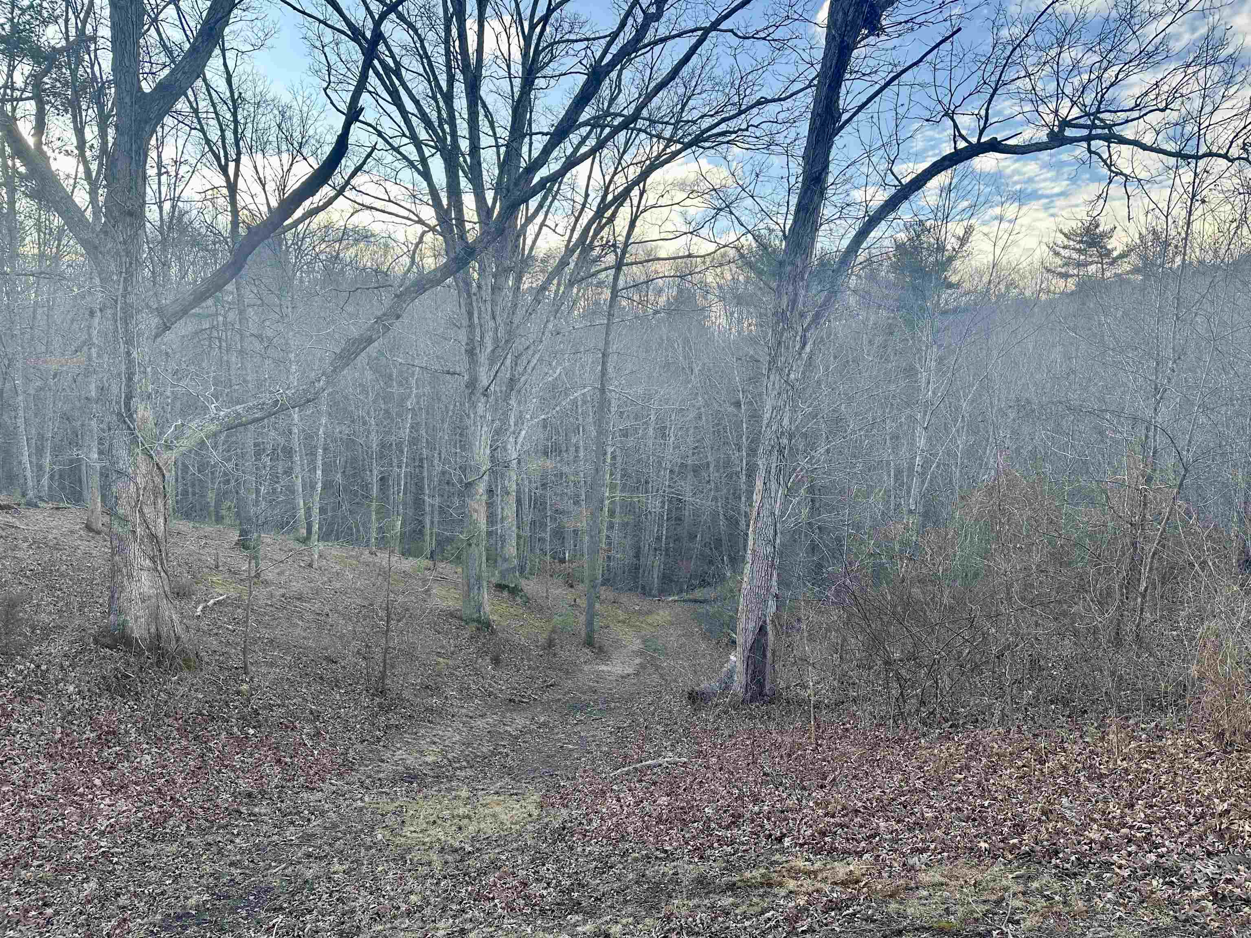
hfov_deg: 71.6
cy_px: 469
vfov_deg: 56.8
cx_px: 626
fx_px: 867
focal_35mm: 24
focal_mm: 6.86
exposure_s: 1/699
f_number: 1.78
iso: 80
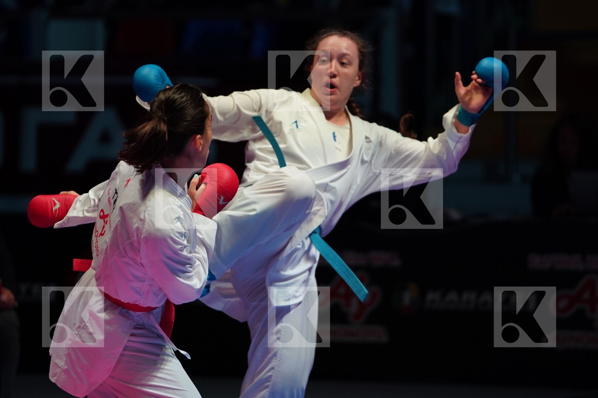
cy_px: 199
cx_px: 299
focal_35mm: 301
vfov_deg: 4.6
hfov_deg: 6.8
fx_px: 5000
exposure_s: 1/1000
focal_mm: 200
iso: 1250
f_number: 2.8
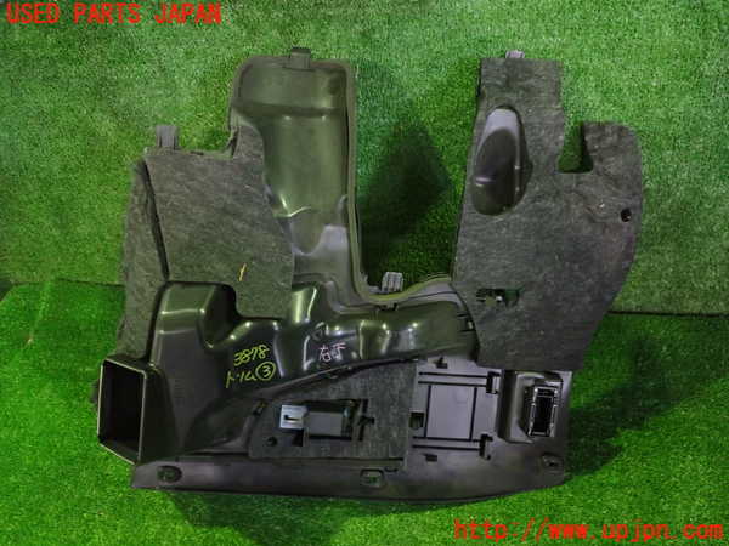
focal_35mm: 30
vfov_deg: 46.8
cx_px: 364
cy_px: 273
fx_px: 632
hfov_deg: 60.0
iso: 800
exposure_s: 1/20
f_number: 2.3
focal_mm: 5.4
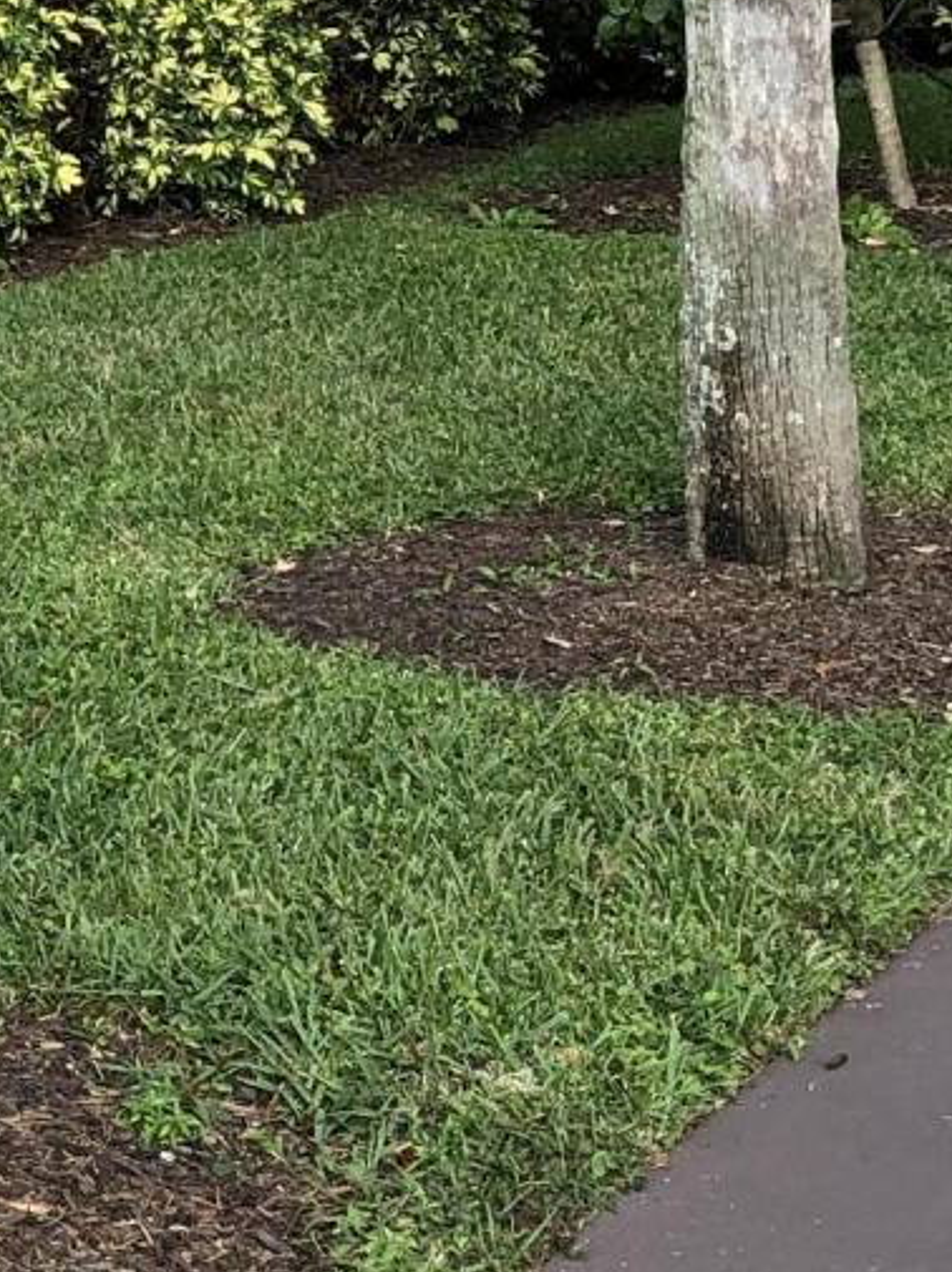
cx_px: -544
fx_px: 4075
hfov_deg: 12.6
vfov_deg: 17.7
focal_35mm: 111
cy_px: 526
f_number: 1.8
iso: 20
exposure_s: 1/486
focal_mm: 3.99
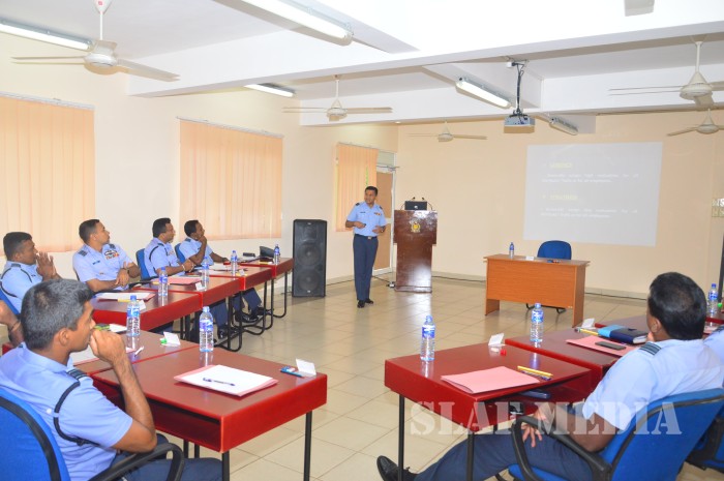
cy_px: 240
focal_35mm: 27
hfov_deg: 67.4
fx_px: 542
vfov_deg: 47.8
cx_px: 362
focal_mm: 18
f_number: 4.5
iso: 800
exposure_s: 1/125
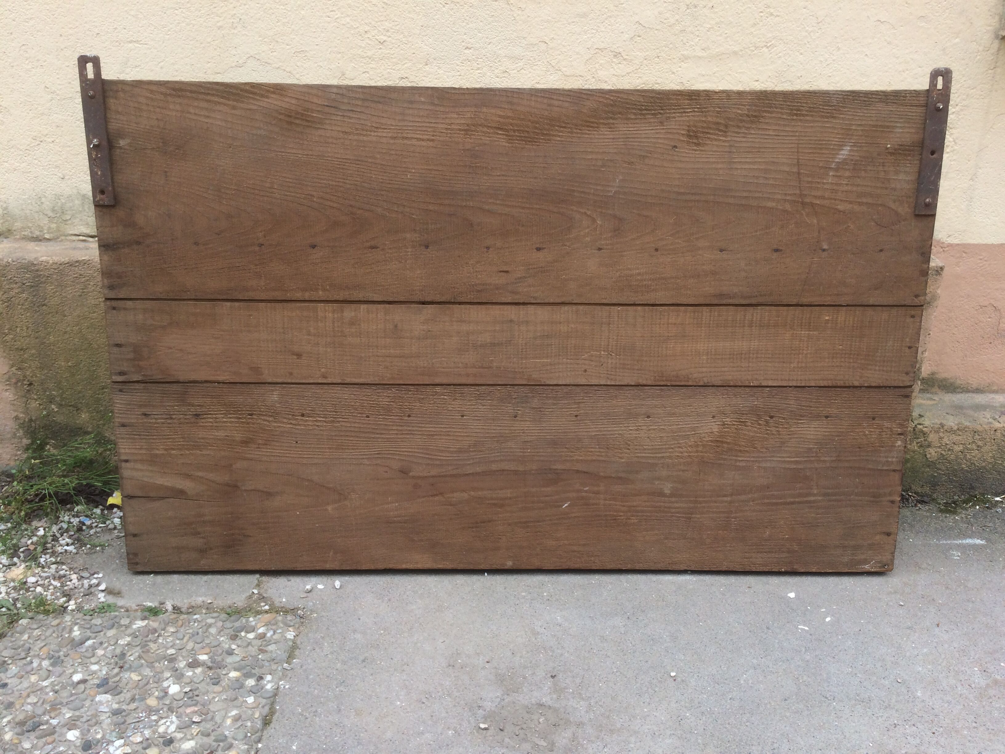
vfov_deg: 48.2
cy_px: 377
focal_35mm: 29
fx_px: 842
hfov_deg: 61.7
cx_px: 502
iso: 32
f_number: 2.2
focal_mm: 4.15
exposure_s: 1/410
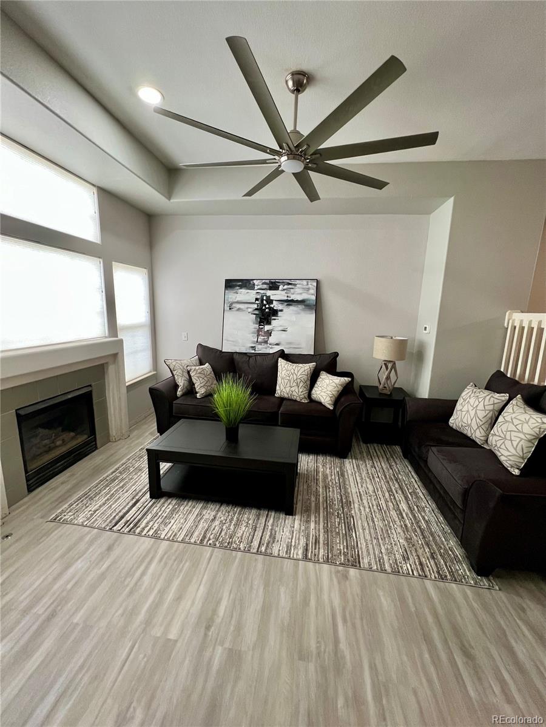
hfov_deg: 89.9
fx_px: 273
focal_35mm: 13
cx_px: 273
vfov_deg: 106.2
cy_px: 364
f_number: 1.8
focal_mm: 1.57
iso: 200
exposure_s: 1/60
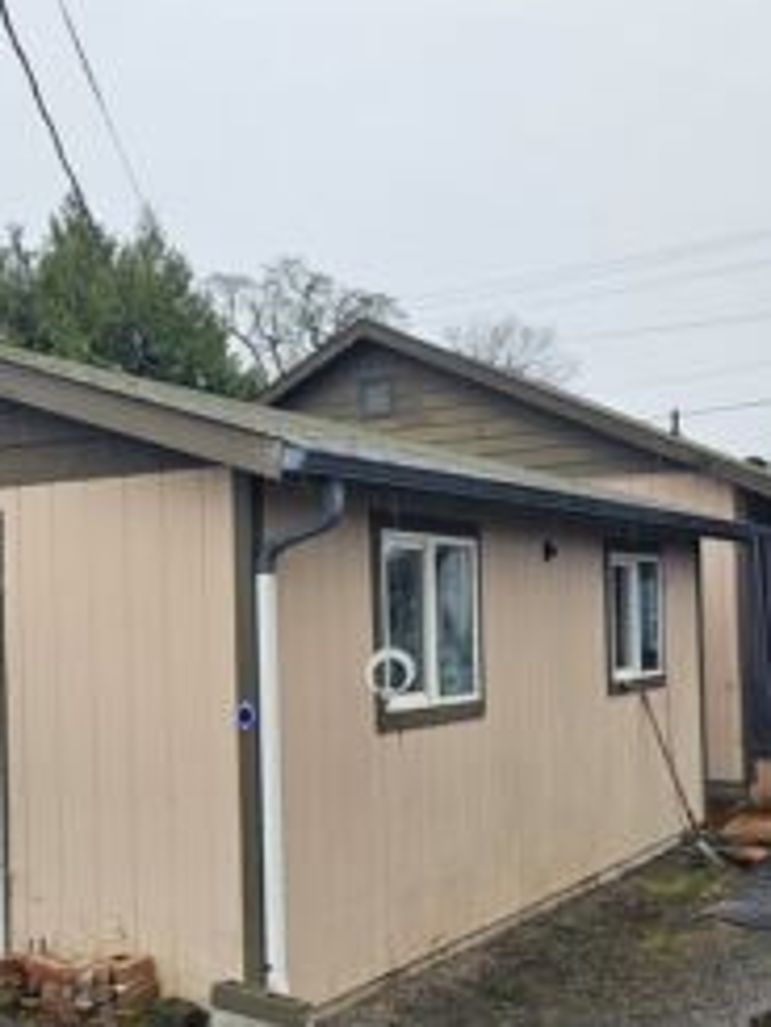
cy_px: 639
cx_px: 189
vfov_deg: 37.9
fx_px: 1484
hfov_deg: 28.7
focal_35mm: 50
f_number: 1.7
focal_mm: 6.3
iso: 10
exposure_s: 1/140
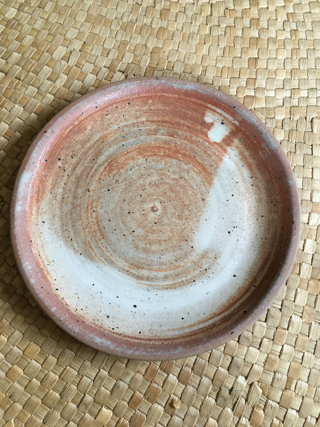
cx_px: 160
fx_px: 357
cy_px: 214
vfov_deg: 61.7
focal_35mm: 29
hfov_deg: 48.2
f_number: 2.2
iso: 125
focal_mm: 4.15
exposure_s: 1/33
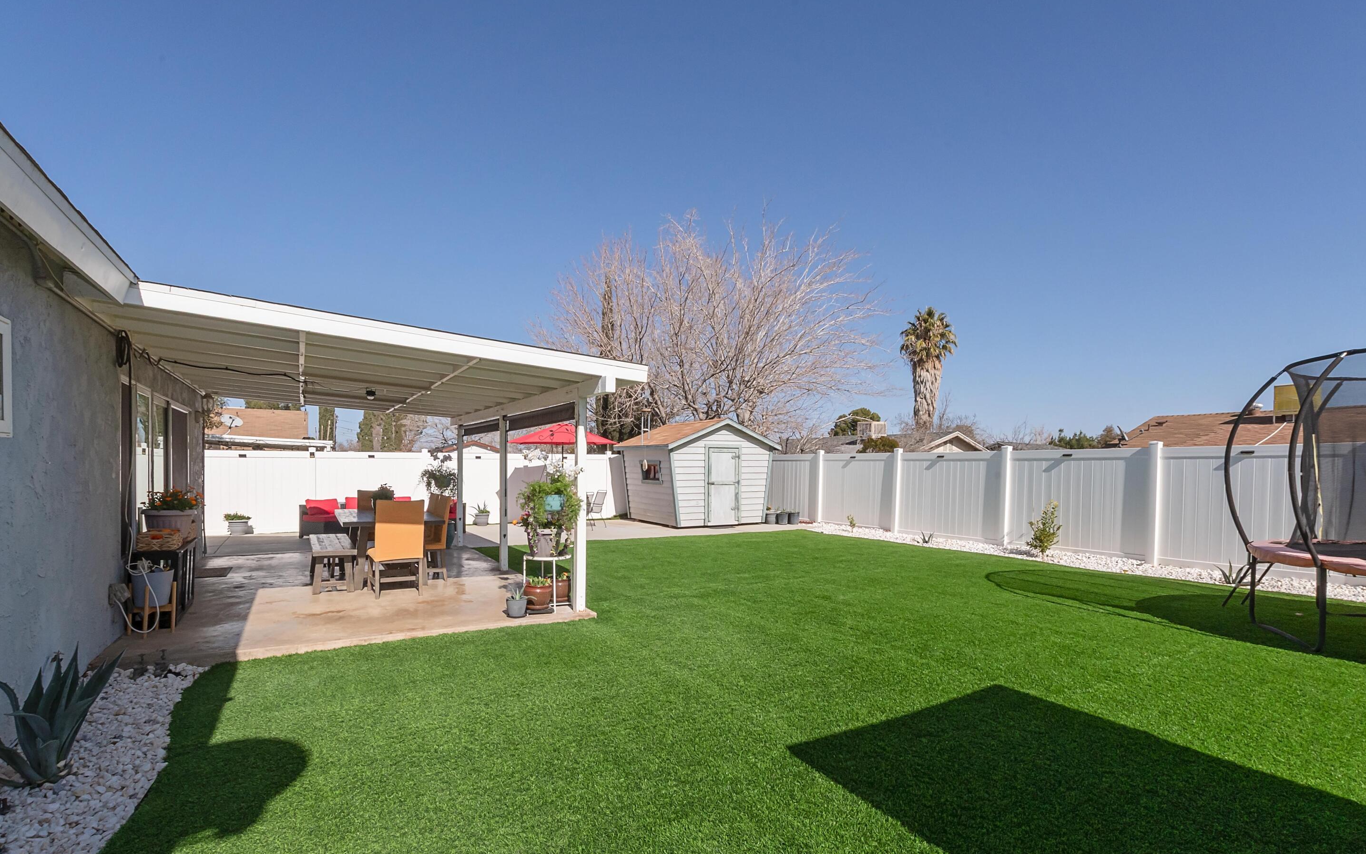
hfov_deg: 97.8
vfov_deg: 71.1
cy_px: 473
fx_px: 596
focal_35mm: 16
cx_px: 661
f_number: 18
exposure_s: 1/250
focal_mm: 10
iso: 250
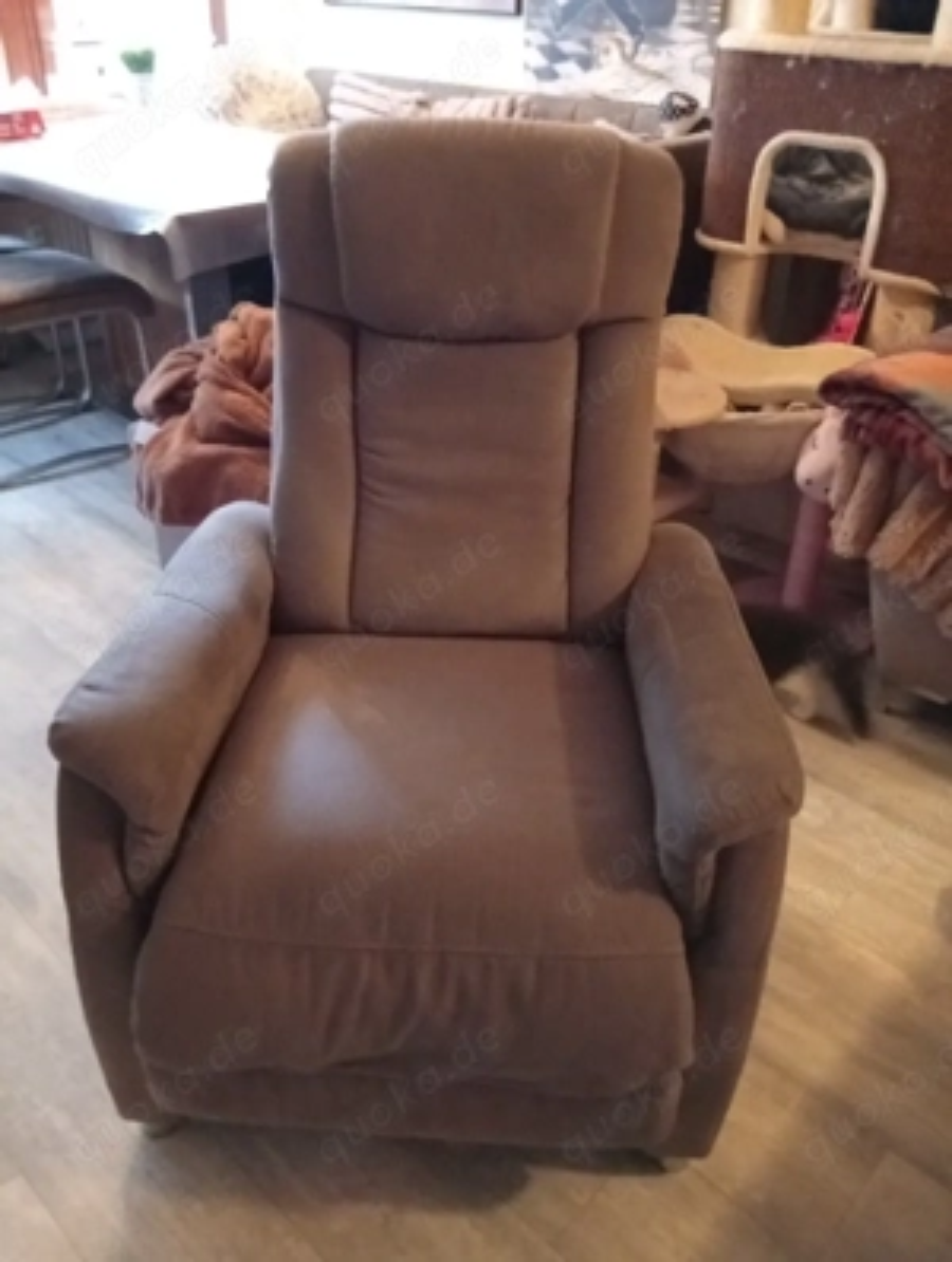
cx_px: 476
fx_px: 987
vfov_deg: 65.2
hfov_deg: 51.5
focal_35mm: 27
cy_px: 631
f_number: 1.8
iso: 6300
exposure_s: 1/14.3
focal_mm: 3.84
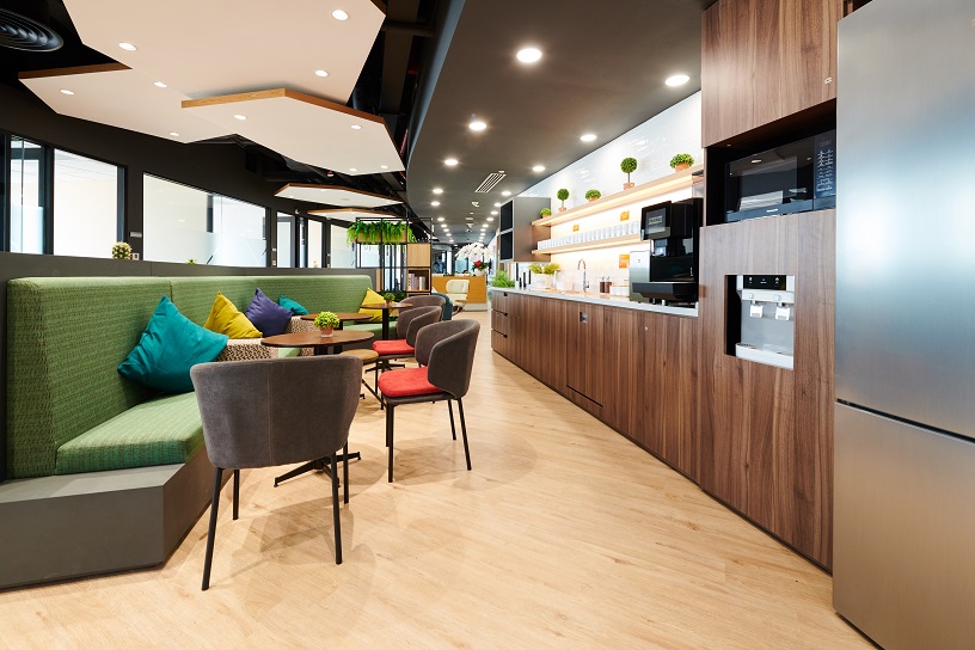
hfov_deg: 104.3
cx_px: 488
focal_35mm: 14
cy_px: 325
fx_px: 379
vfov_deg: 81.2
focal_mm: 14
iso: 640
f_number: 8
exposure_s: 1/15
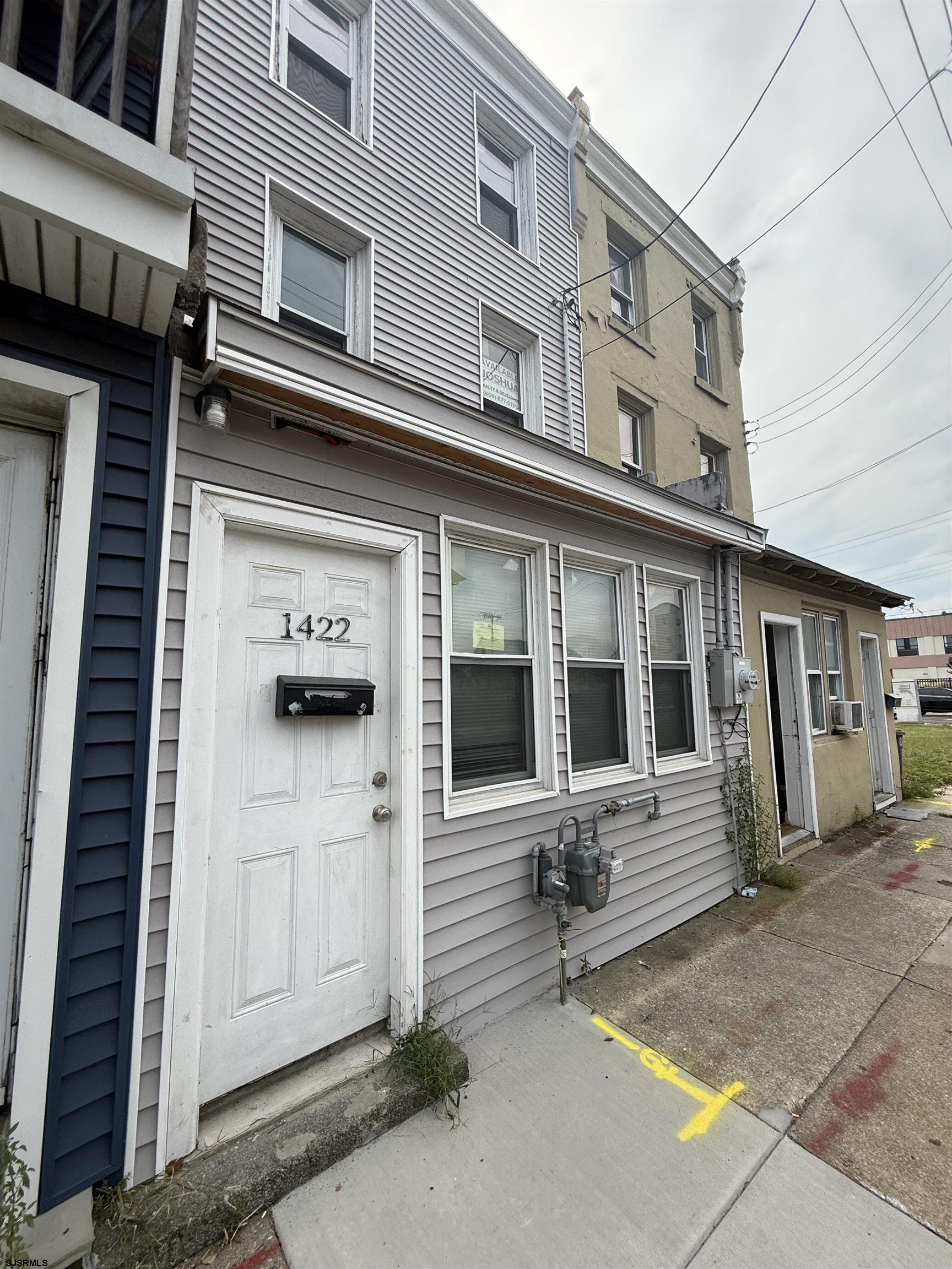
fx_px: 513
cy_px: 634
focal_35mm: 14
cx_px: 476
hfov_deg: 85.7
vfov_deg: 102.1
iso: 50
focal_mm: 2.22
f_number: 2.2
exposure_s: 1/985
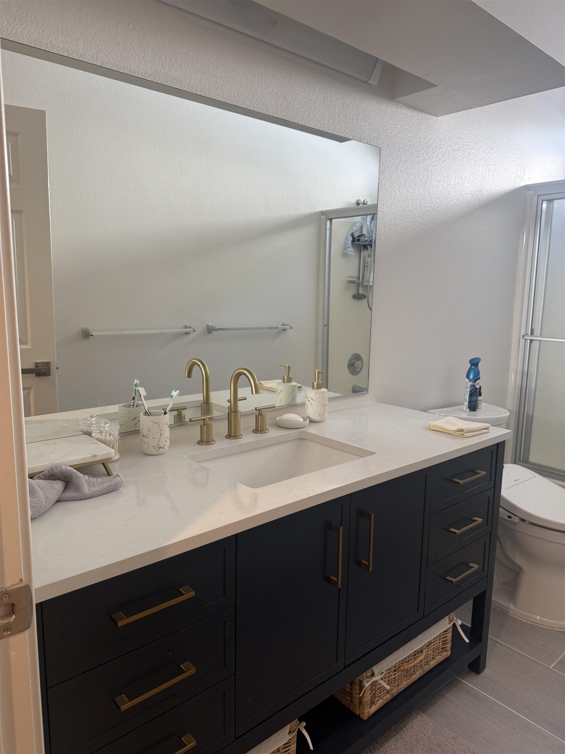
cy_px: 377
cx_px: 282
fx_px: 522
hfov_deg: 56.8
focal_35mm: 24
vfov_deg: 71.6
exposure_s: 1/60
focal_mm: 6.76
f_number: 1.78
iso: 160
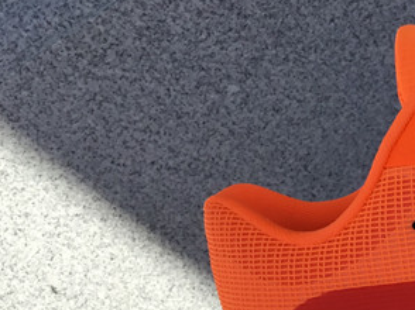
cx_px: 576
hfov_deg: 18.8
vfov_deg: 15.5
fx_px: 1138
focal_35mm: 95
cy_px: 175
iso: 25
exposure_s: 1/981
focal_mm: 3.3
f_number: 2.4
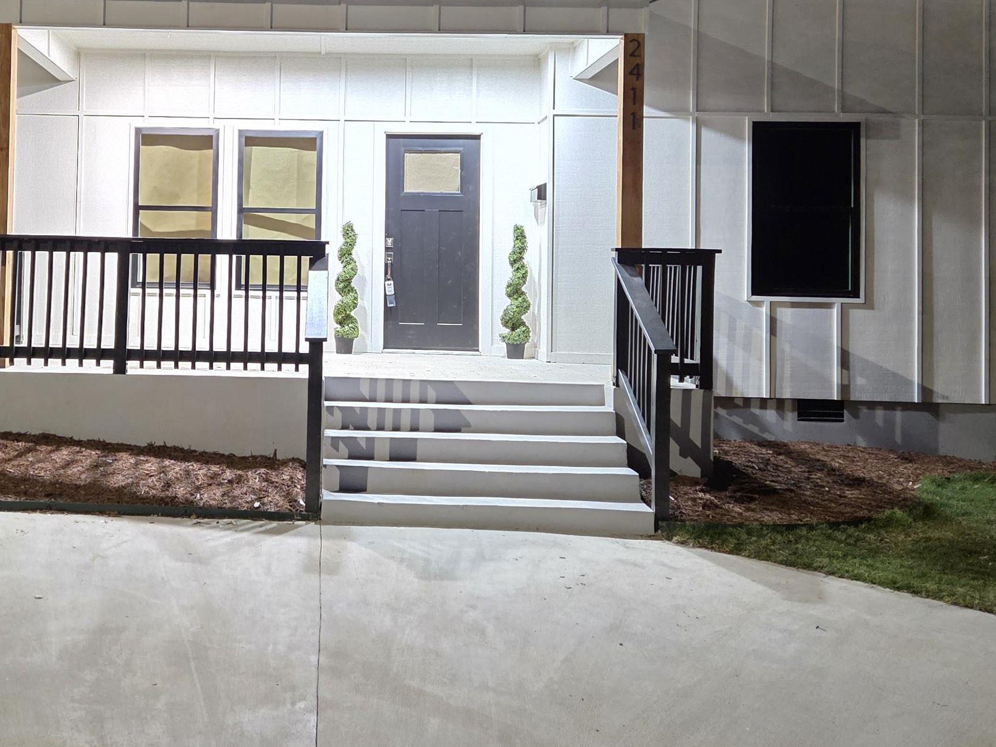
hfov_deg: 42.1
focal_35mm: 44
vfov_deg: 32.5
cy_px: 230
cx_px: 291
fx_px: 1266
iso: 1600
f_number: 1.8
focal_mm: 5.4
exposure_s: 1/20
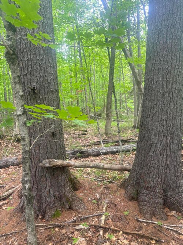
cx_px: 92
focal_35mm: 26
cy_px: 122
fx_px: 183
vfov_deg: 67.3
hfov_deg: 53.0
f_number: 1.6
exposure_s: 1/63
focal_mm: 5.96
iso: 125
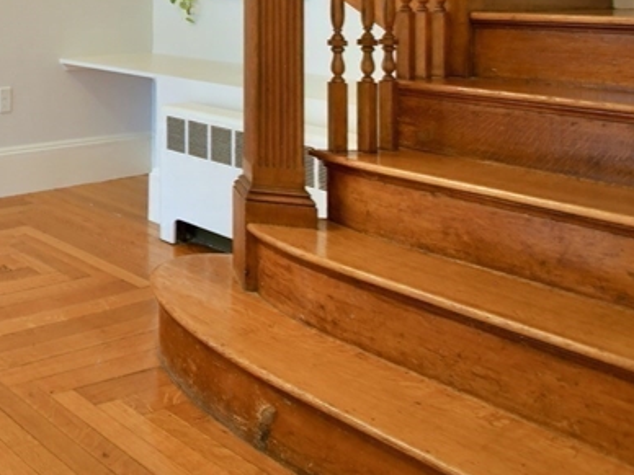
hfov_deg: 35.5
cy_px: -14
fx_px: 696
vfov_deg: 34.0
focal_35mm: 38
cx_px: -167
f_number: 4.5
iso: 1250
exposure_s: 1/15
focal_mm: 10
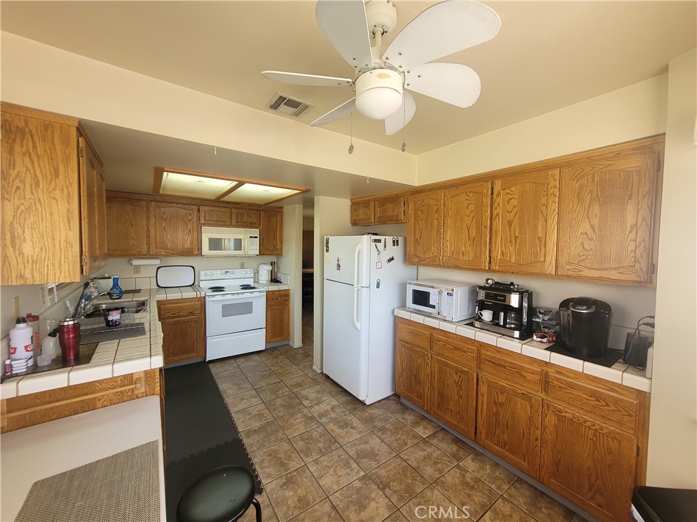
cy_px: 261
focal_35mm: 13
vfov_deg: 89.9
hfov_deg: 106.2
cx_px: 348
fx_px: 262
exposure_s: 1/60
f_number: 2.2
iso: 100
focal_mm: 1.74
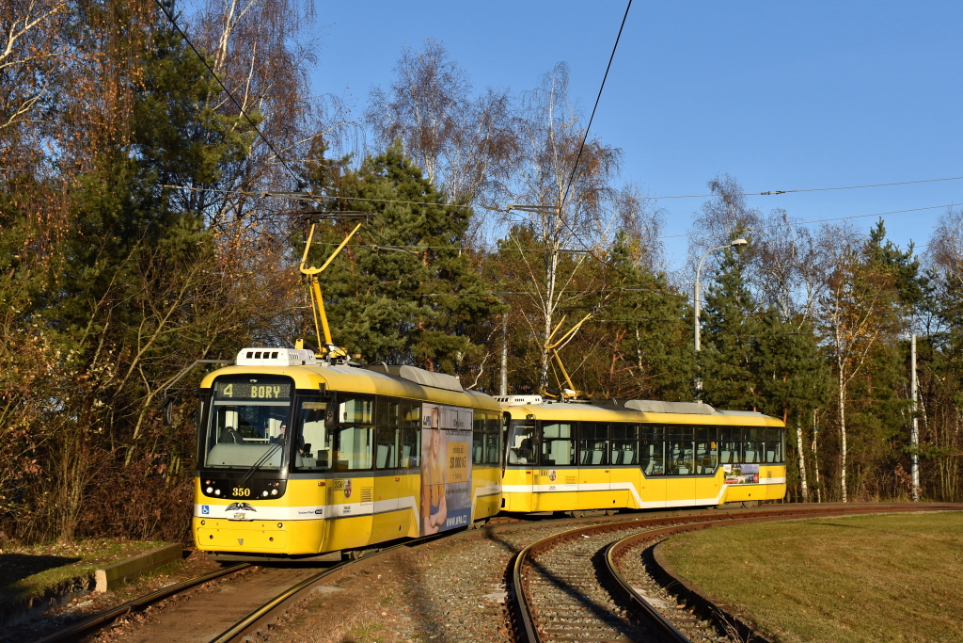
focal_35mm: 44
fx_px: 1164
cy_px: 322
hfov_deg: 45.0
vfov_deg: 30.9
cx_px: 482
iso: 320
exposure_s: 1/1250
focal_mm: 29
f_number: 7.1
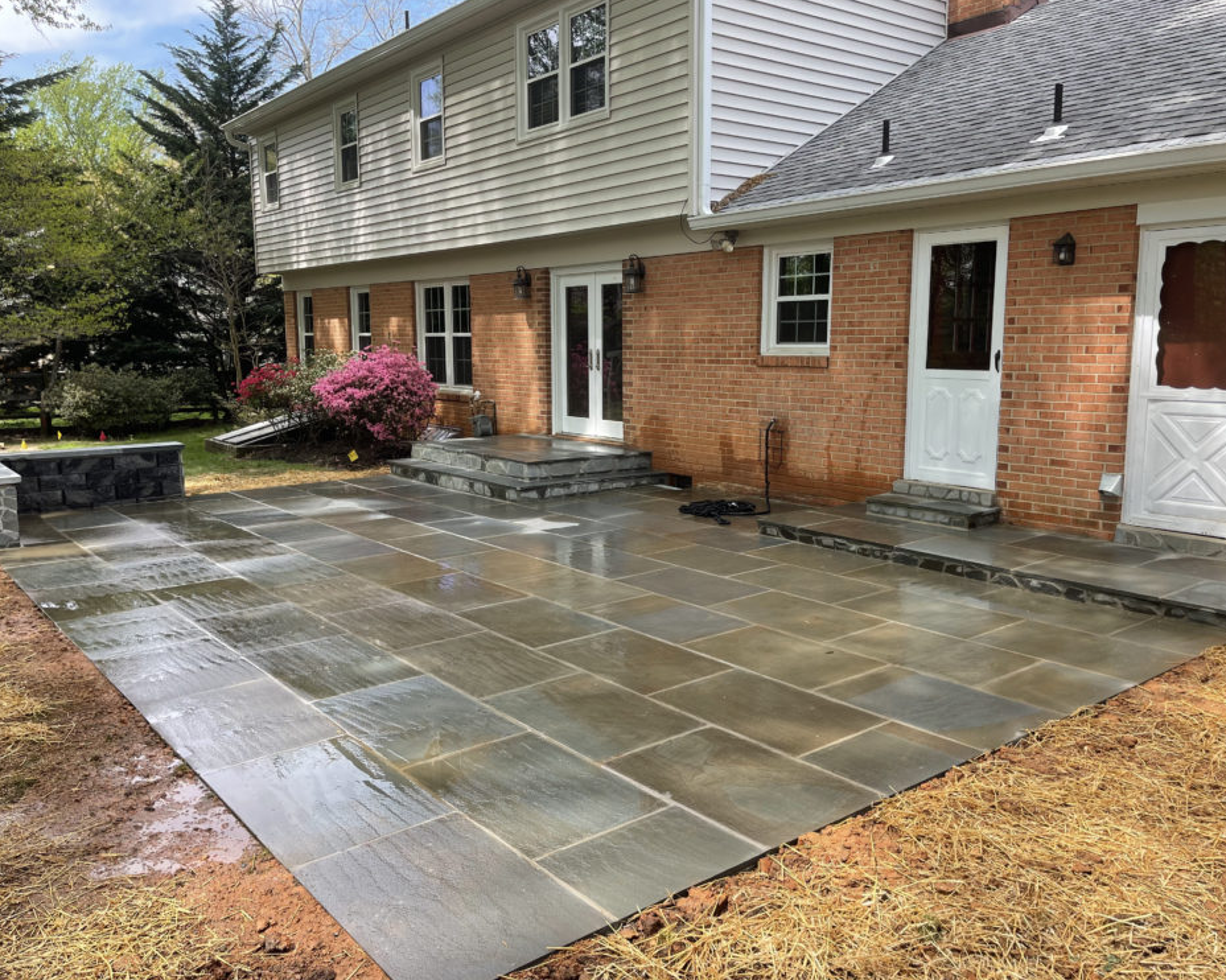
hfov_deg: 62.2
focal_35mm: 28
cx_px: 622
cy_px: 483
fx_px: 1016
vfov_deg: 51.5
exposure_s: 1/638
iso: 32
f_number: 1.6
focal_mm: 5.1
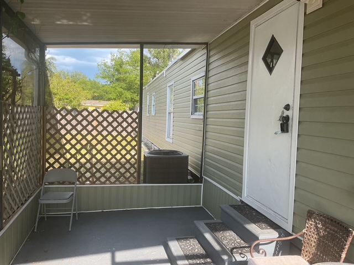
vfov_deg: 48.2
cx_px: 177
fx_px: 297
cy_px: 132
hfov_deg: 61.7
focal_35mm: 29
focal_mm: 3
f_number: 1.8
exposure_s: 1/324
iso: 25
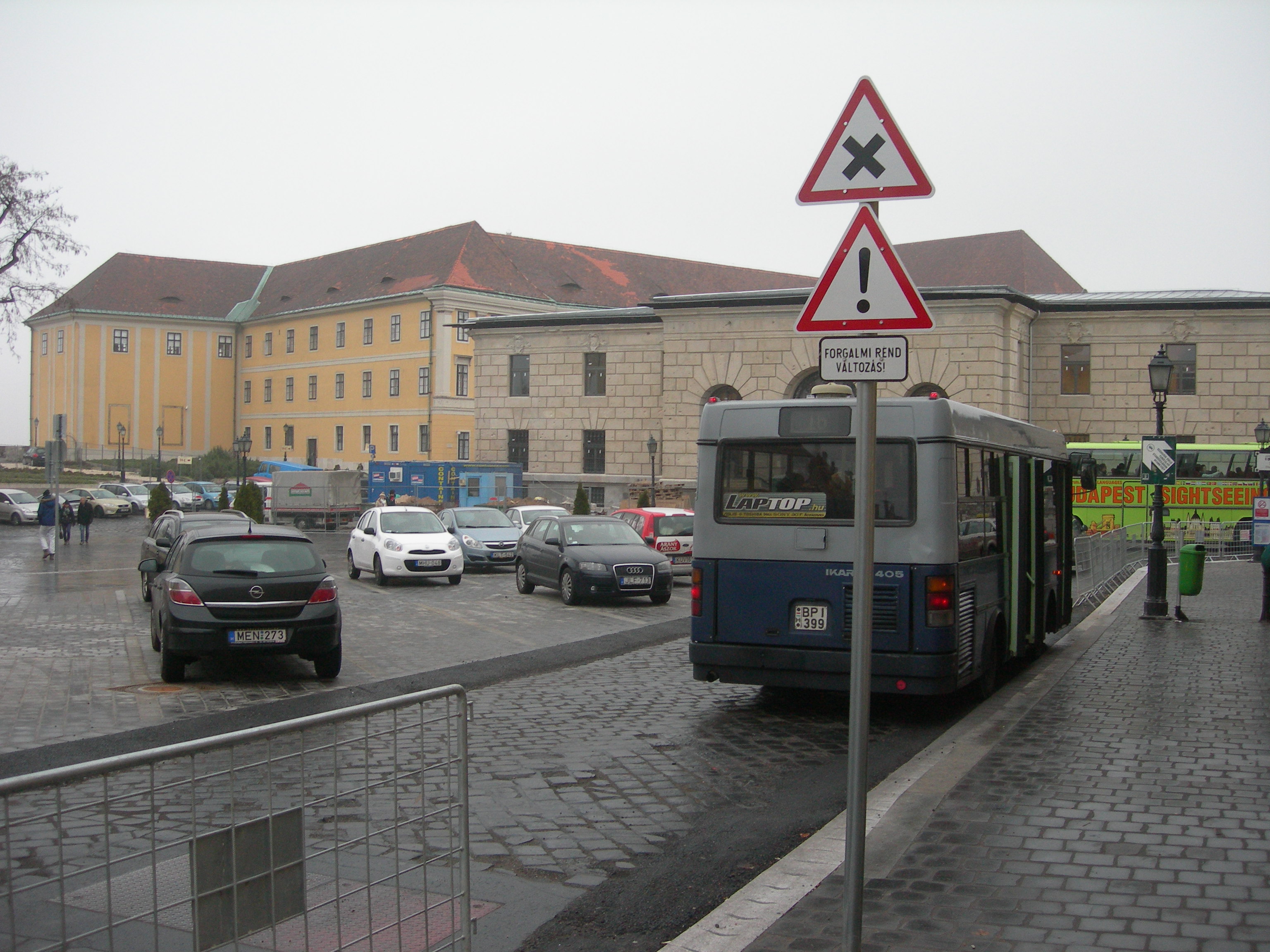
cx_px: 635
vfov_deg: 37.7
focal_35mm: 38
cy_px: 476
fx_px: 1394
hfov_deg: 49.0
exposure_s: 1/118
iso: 164
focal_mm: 7.8
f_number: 2.8
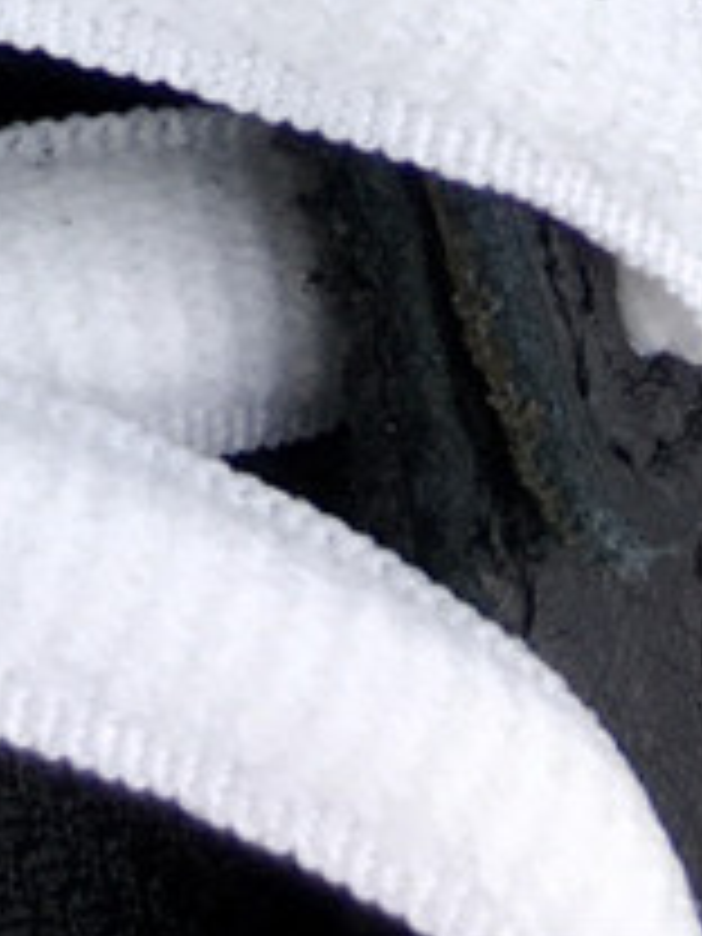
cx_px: -531
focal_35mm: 167
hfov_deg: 8.6
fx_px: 4516
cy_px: -1750
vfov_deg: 9.6
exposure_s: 1/100
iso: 32
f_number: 2.2
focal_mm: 4.15
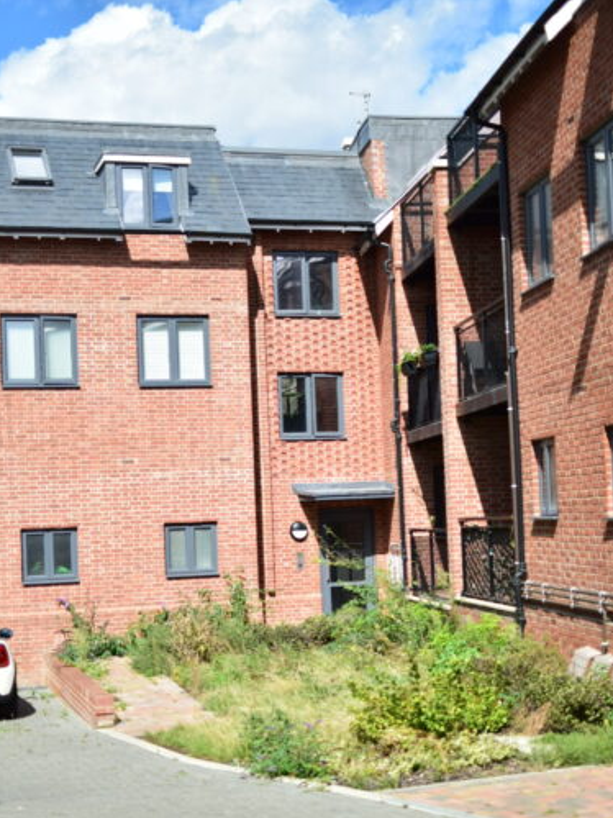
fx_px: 1359
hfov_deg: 25.4
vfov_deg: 33.4
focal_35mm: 58
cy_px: 465
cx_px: 306
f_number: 1.8
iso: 160
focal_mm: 35
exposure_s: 1/4000
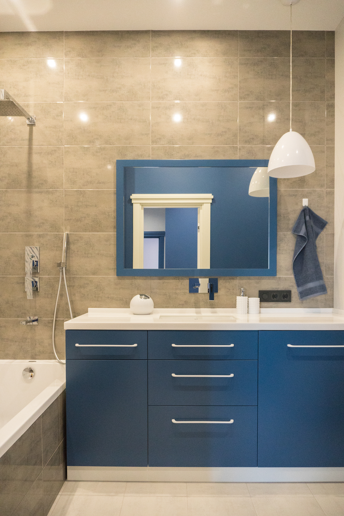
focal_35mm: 24
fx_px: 344
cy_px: 258
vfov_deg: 73.7
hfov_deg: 53.1
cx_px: 172
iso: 3200
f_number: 3.5
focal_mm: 16
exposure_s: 1/160
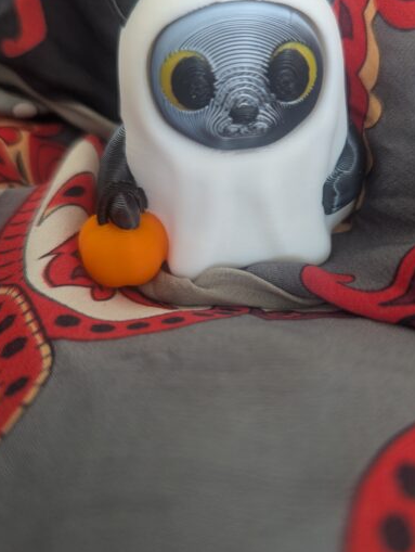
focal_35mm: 33
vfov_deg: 55.0
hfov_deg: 42.7
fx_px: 526
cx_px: 256
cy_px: 230
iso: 232
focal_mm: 6.81
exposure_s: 1/23.8
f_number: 1.85
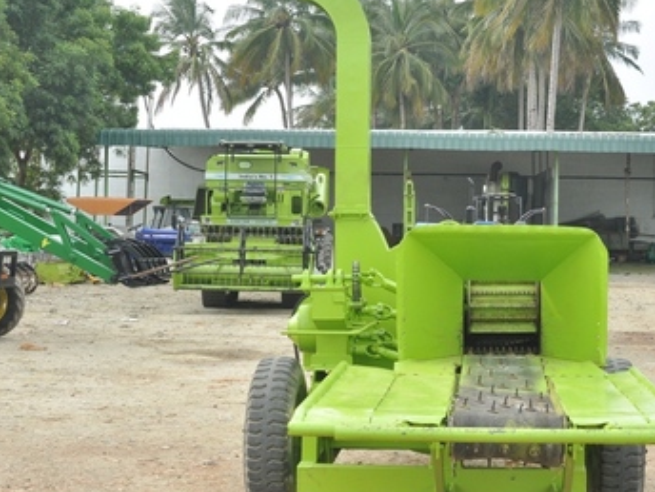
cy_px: 248
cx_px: 398
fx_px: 1268
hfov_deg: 28.9
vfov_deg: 21.9
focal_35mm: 67
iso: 320
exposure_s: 1/125
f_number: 9
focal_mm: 32
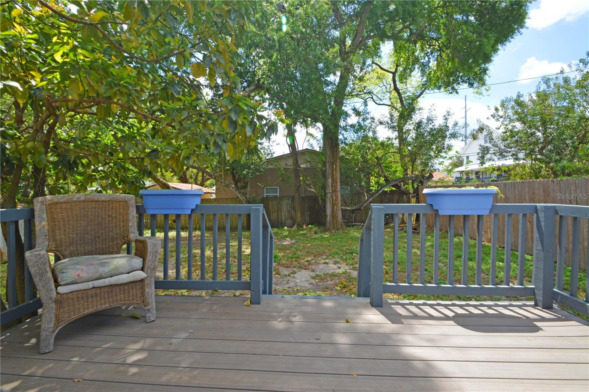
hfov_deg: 100.4
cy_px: 196
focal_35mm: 15
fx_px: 245
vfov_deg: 77.3
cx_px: 294
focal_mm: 10
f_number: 16
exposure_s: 1/25
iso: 160
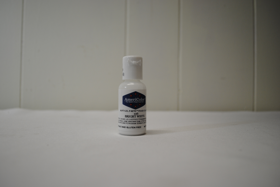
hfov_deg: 61.9
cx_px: 140
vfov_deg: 43.7
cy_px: 94
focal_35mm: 30
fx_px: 234
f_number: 3.8
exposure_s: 1/60
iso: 200
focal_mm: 20
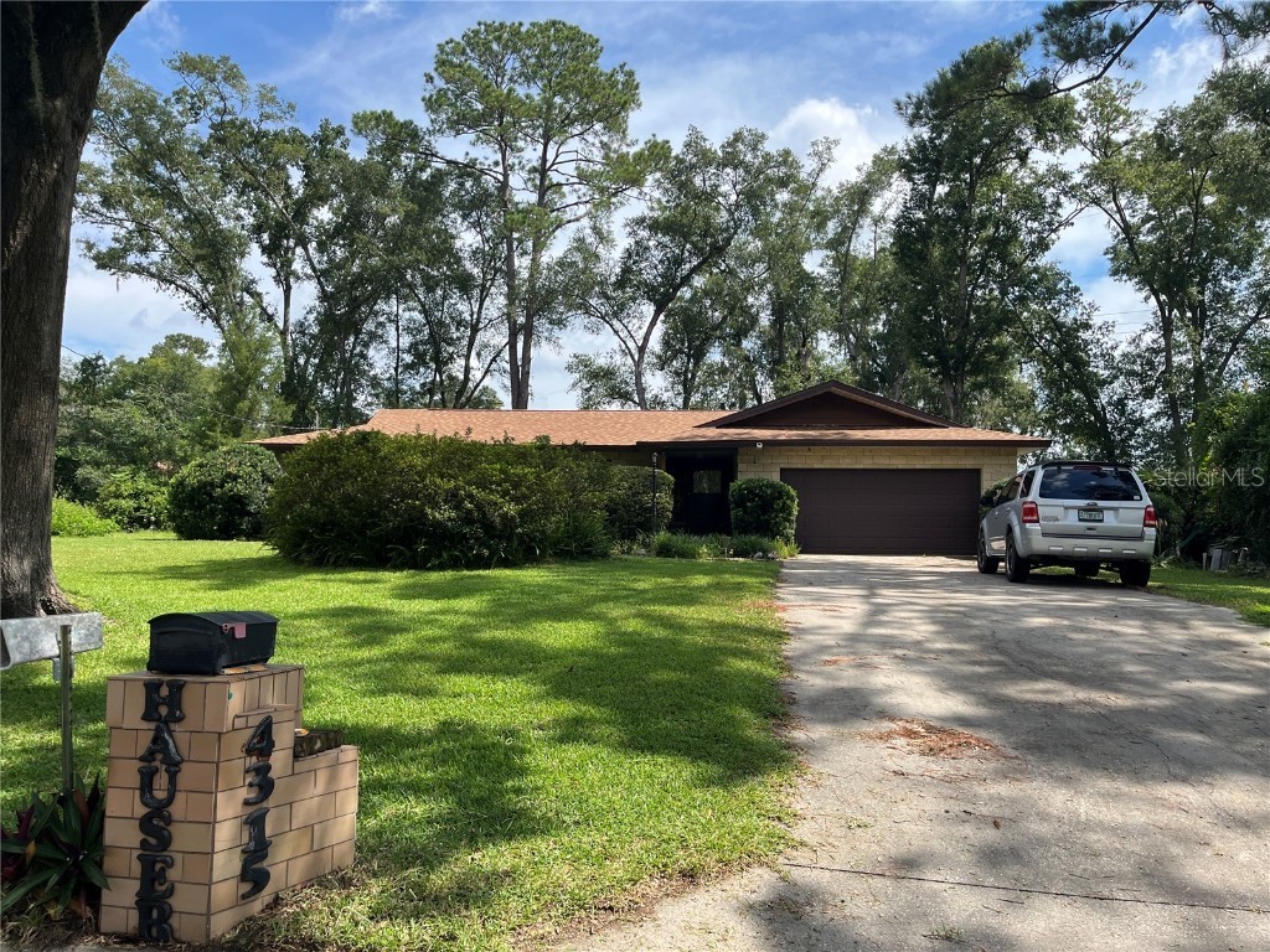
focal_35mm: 26
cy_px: 476
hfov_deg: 67.3
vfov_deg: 53.1
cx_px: 635
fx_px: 954
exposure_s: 1/2358
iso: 50
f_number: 1.6
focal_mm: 5.1
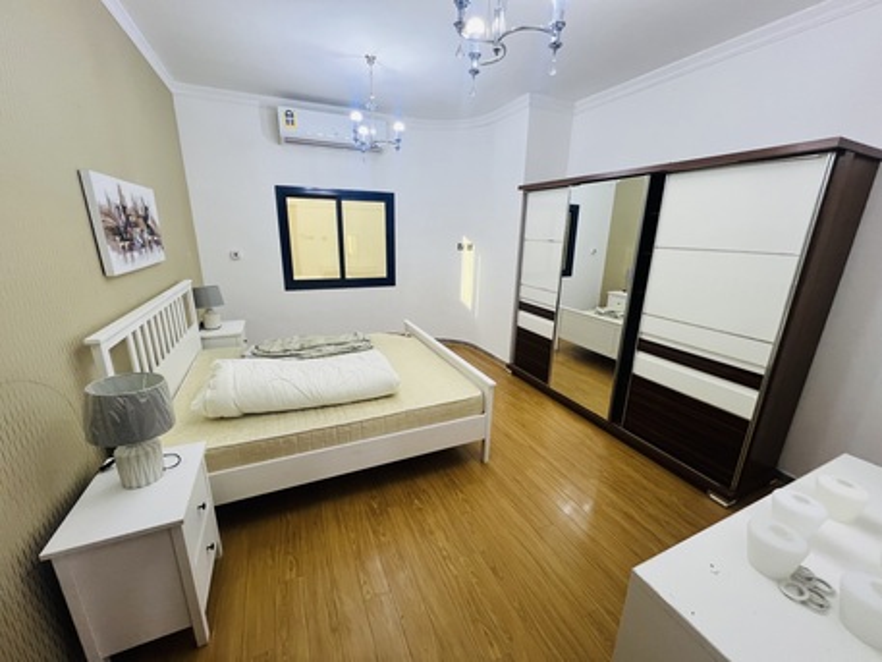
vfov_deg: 89.9
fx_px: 331
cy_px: 331
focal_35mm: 13
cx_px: 441
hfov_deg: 106.2
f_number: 1.8
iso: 125
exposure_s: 1/50
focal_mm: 1.57
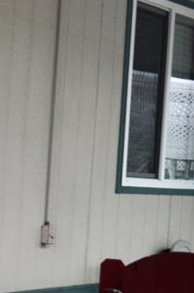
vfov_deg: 16.0
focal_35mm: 125
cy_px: 303
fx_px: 1014
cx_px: 85
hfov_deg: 10.9
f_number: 3.5
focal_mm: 18
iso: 200
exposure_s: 1/200
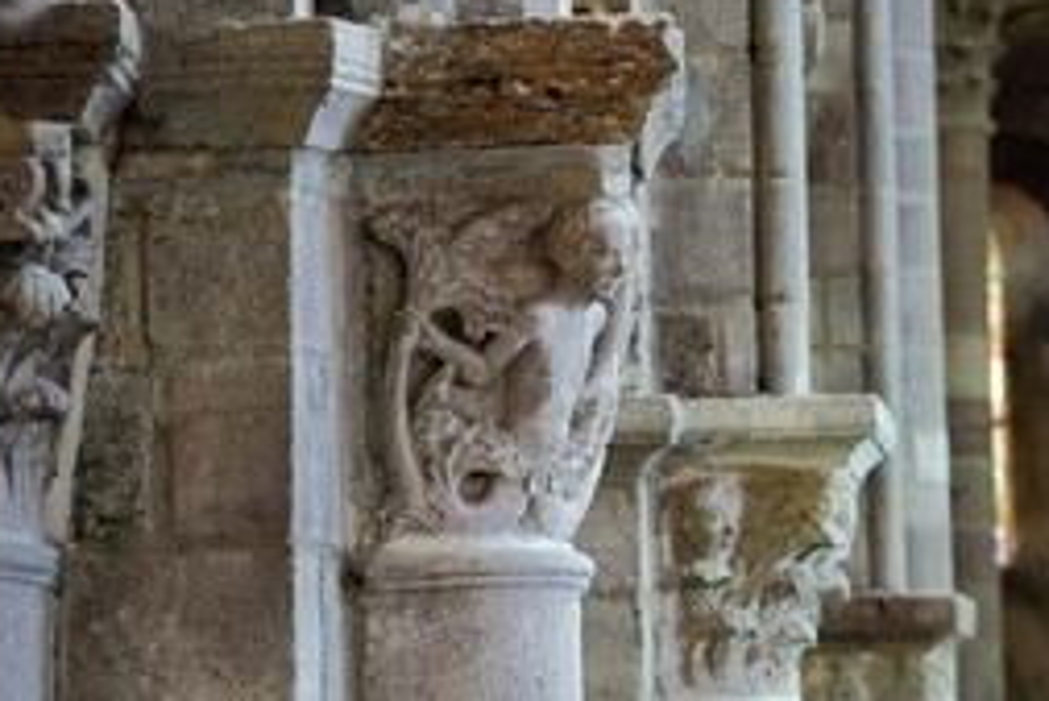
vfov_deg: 4.1
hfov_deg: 6.2
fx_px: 9679
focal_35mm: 332
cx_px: 825
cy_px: 361
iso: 1600
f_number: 6.3
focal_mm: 200
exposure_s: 1/40
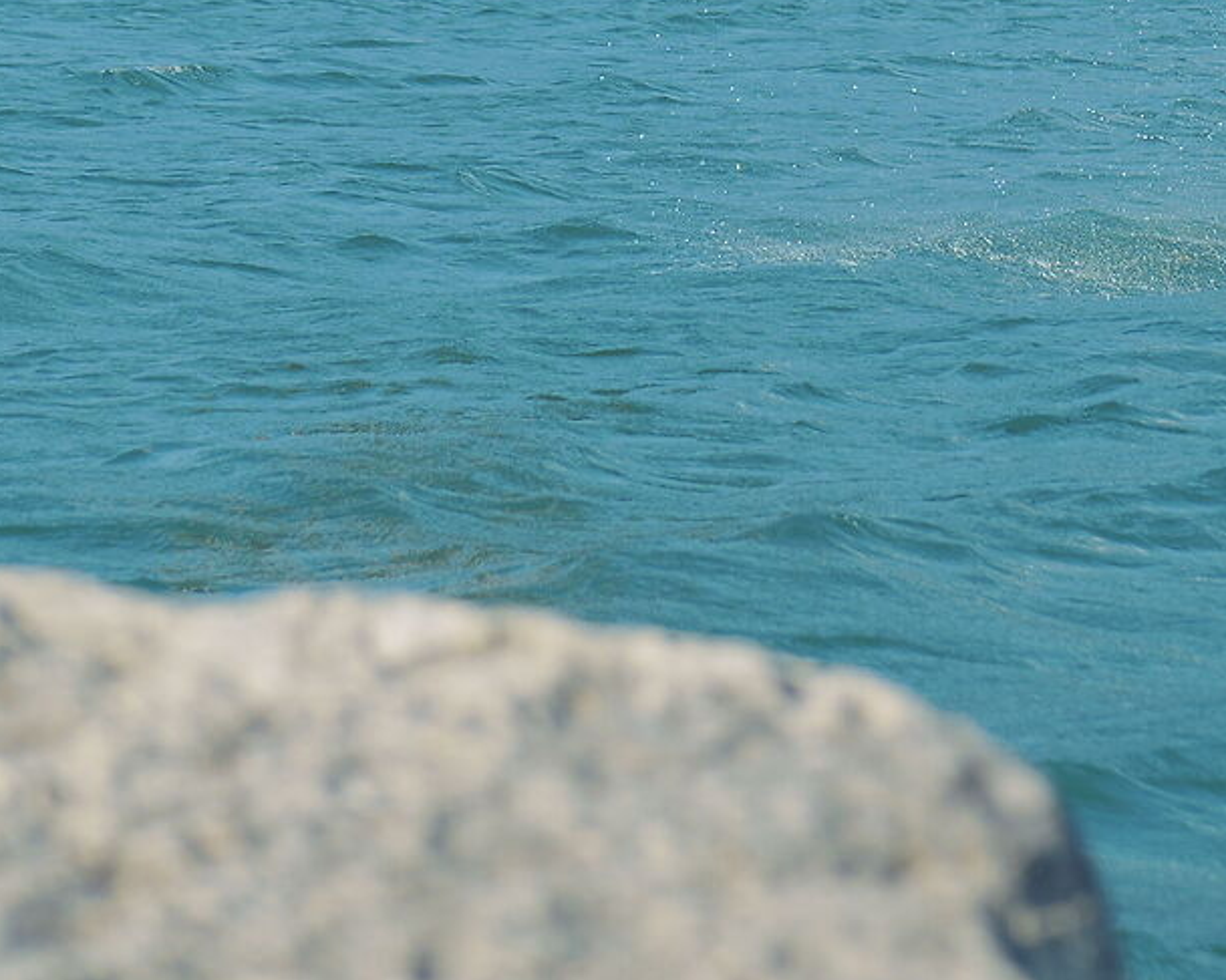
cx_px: 858
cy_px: -449
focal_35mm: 185
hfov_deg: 10.4
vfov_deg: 8.2
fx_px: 6712
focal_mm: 50
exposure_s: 1/1000
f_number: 3.5
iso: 250
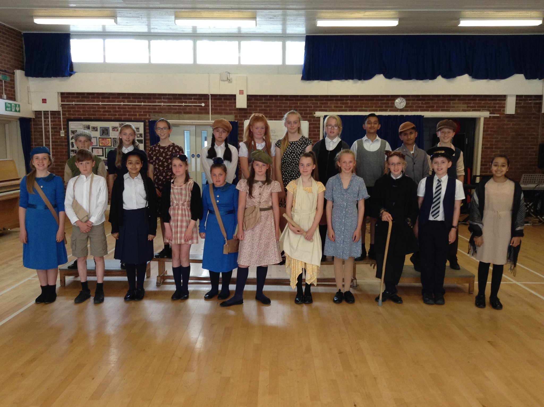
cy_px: 204
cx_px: 272
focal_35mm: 33
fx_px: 518
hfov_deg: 55.4
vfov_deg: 42.8
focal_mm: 3.3
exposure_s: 1/24
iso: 50
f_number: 2.4
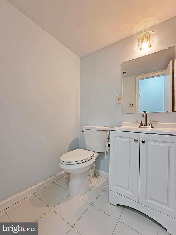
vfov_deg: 106.2
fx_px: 88
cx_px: 88
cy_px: 118
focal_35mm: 13
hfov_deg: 89.9
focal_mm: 2.2
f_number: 2.2
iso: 80
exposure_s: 1/60
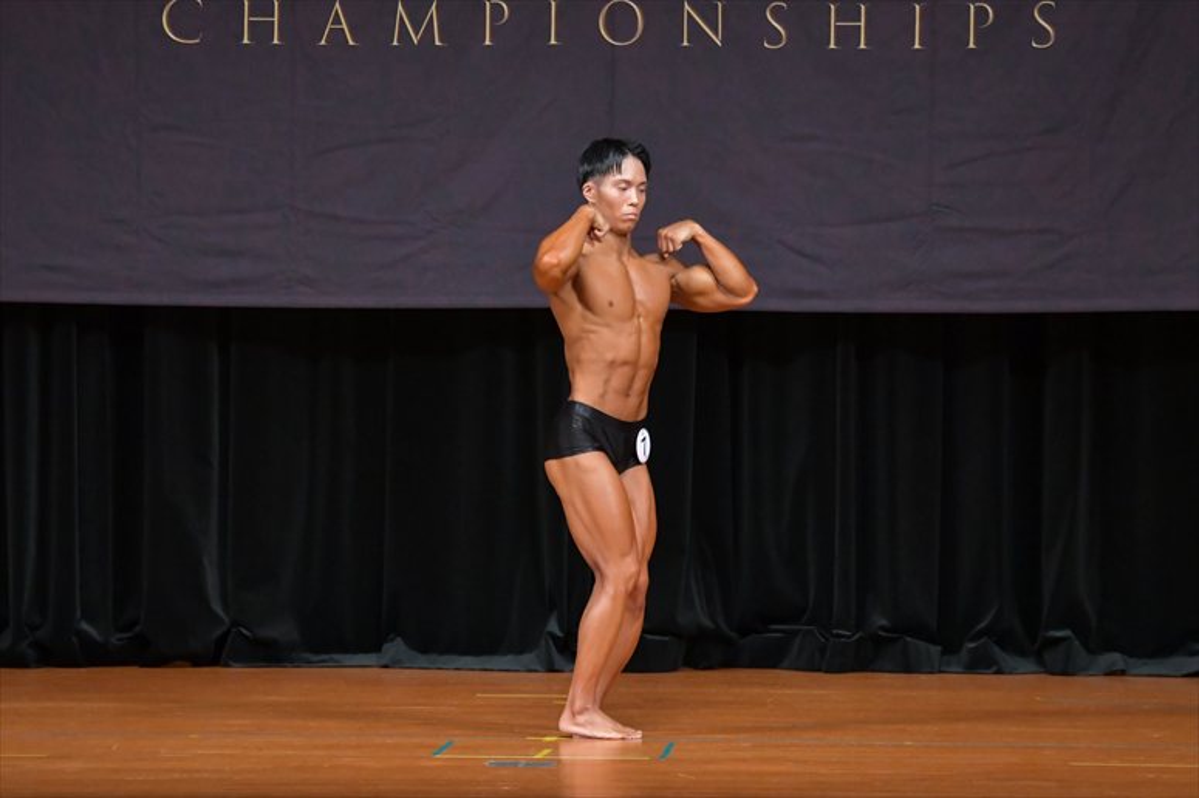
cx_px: 600
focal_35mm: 255
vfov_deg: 5.4
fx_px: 8489
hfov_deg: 8.1
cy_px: 399
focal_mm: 170
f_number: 5.6
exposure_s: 1/400
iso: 5000
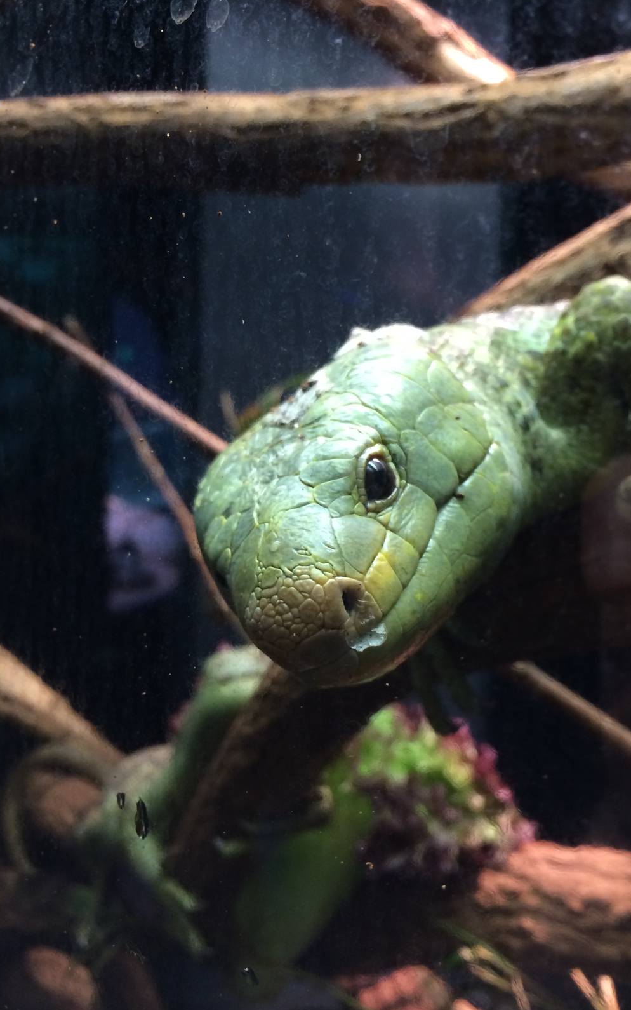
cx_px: 376
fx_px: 880
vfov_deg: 59.7
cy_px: 505
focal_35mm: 32
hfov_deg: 39.3
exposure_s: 1/33
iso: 160
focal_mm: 4.12
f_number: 2.2
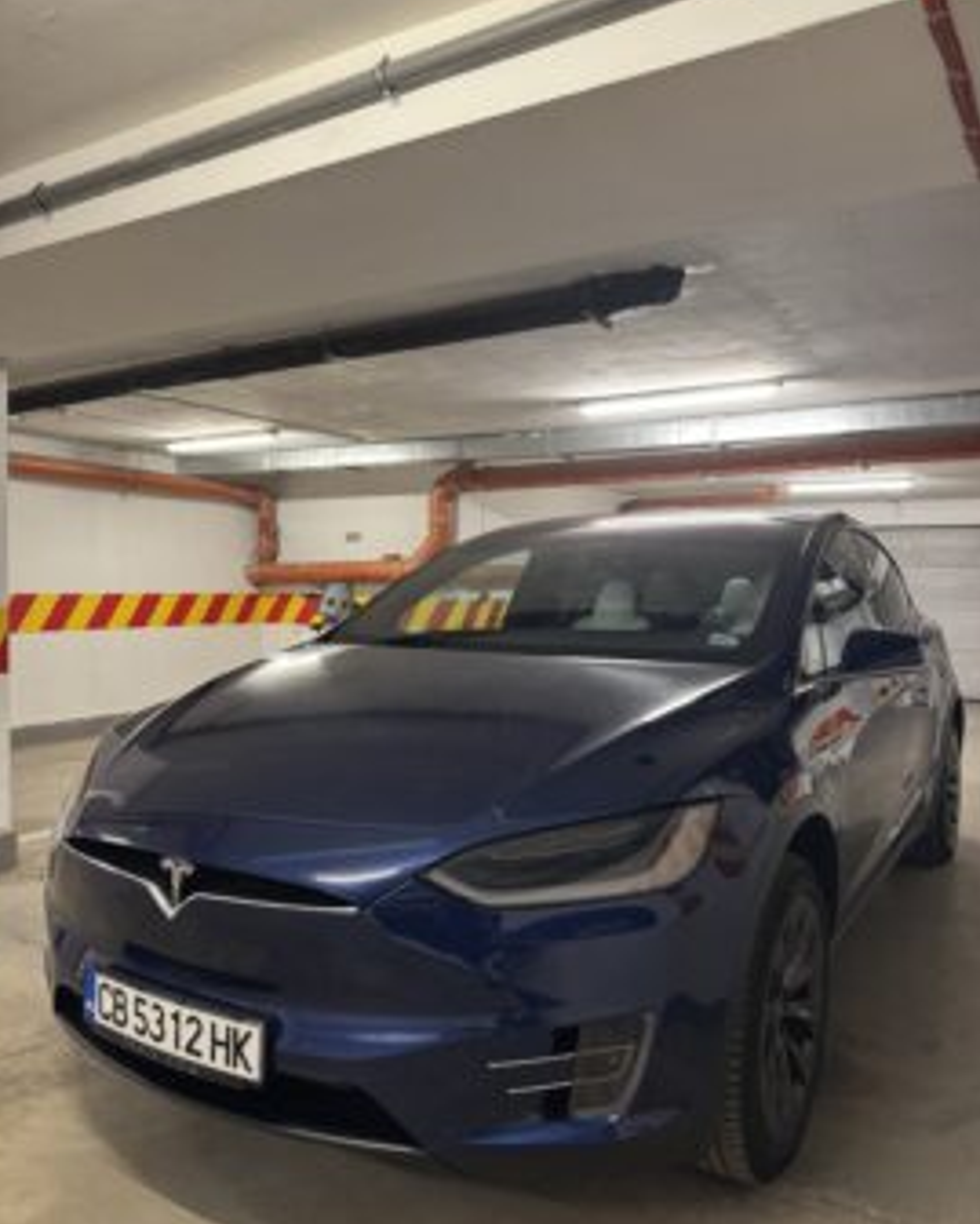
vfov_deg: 66.0
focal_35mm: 26
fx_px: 942
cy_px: 628
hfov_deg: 54.9
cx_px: 506
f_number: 1.78
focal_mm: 6.76
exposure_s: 1/50
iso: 640
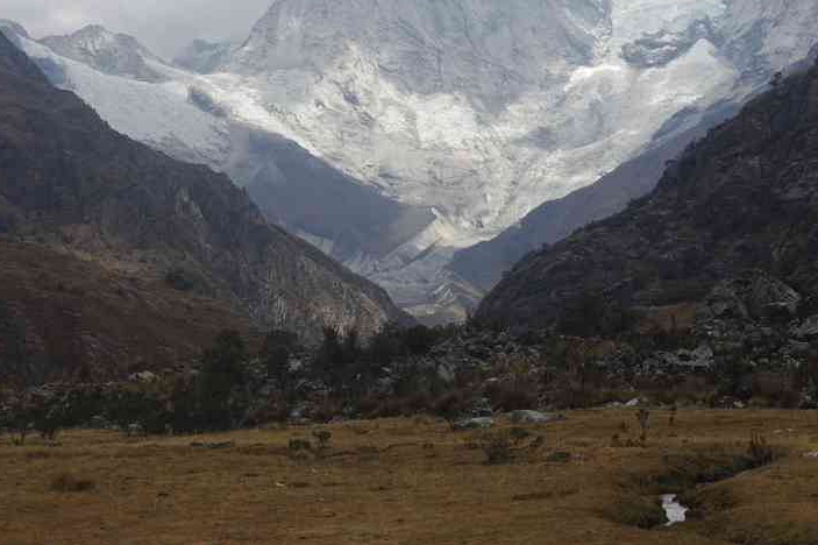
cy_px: 164
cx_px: 458
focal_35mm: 92
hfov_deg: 22.2
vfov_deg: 14.9
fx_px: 2083
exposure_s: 1/125
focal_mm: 43
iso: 200
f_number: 11
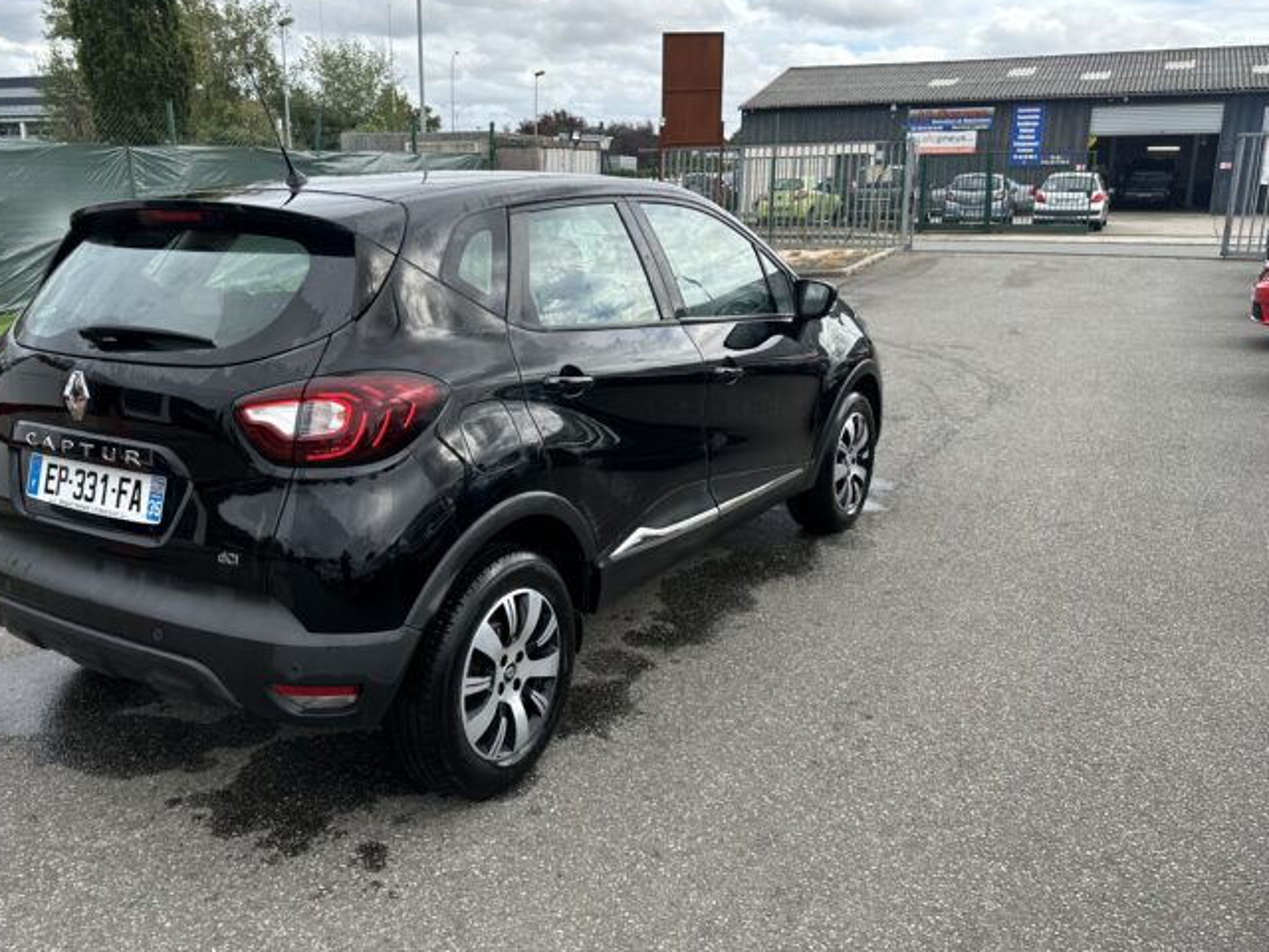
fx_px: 1100
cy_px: 472
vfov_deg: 46.8
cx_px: 545
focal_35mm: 30
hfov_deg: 59.7
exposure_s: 1/1212
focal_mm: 6.86
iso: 80
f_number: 1.78
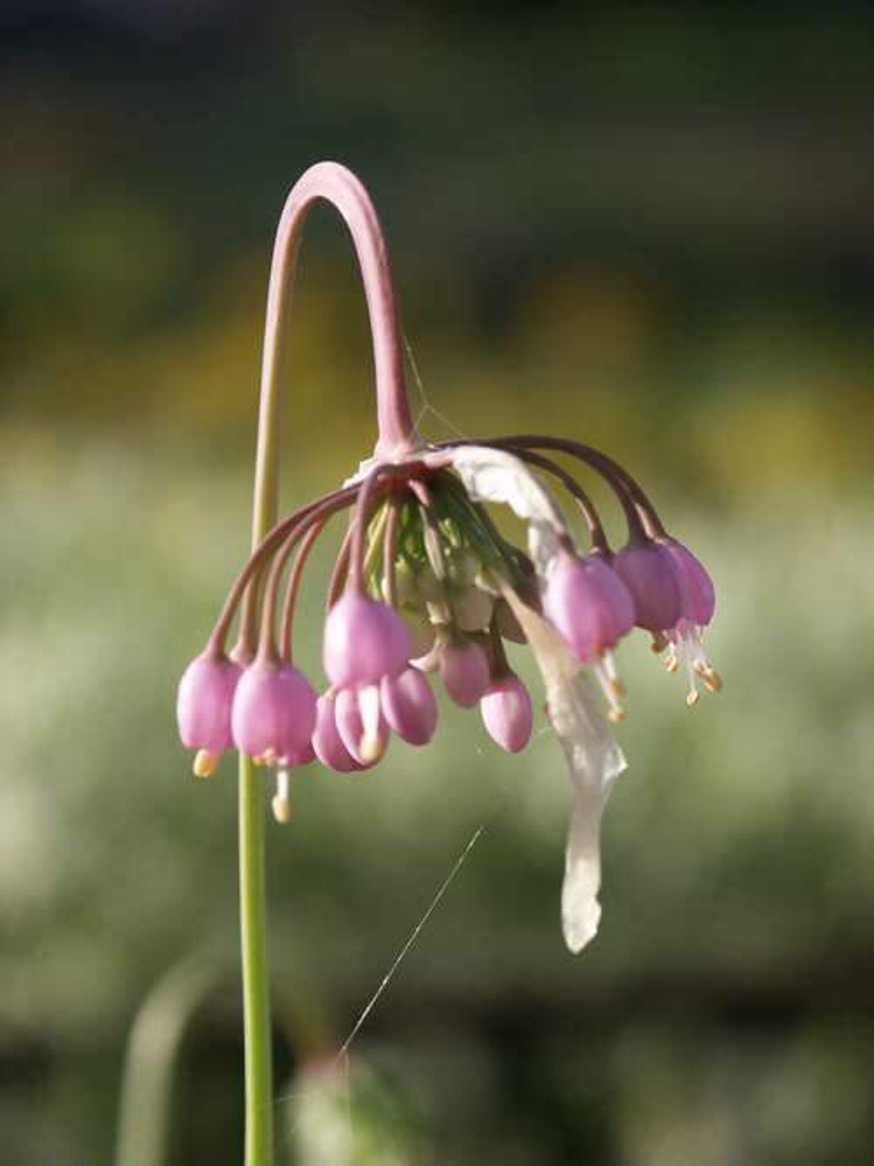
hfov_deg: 7.4
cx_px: 437
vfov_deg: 9.9
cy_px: 583
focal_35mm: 200
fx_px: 6735
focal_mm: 50.69
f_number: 3.5
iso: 100
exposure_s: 1/750
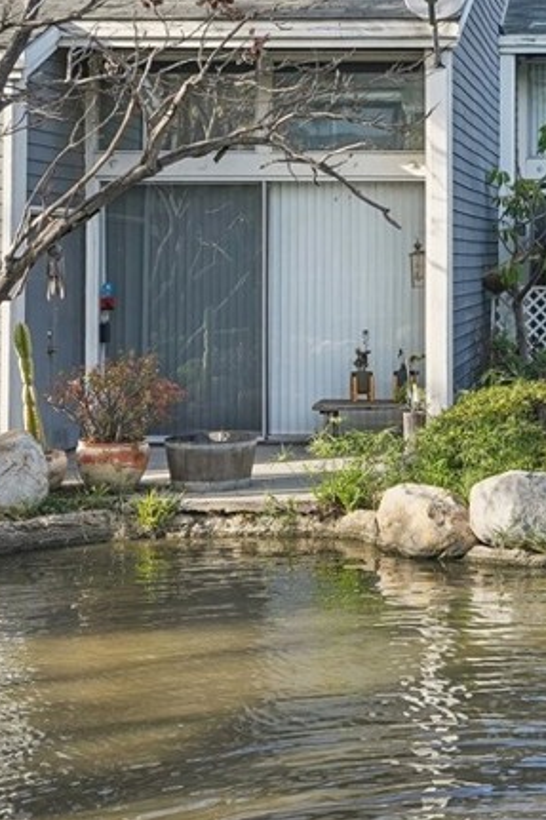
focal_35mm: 76
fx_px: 1730
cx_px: 675
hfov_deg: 17.0
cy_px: 231
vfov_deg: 26.4
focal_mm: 32
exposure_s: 1/125
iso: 400
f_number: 8
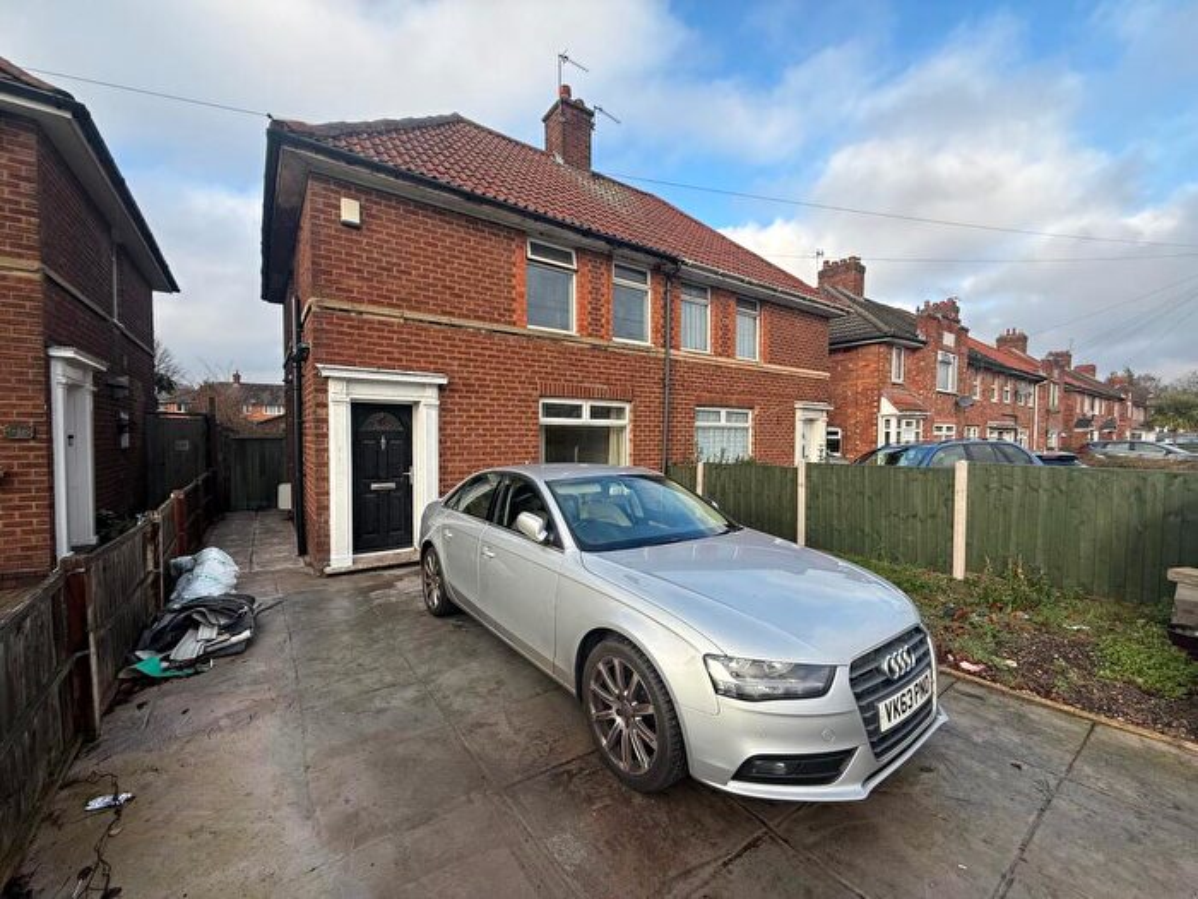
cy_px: 450
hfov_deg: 102.1
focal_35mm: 14
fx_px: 485
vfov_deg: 85.7
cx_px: 599
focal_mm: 2.22
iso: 50
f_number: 2.2
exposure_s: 1/518
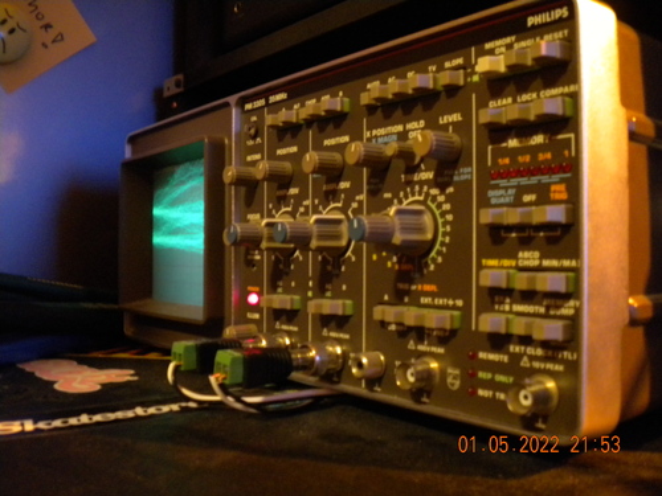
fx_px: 669
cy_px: 248
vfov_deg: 40.7
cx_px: 331
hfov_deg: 52.6
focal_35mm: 35
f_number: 3.1
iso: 400
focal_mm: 6.3
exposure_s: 1/2
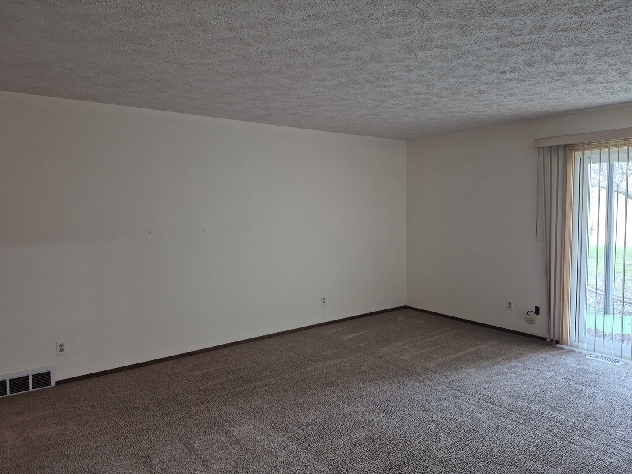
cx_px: 316
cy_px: 237
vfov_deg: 58.9
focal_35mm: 23
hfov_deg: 73.9
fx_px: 420
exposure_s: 1/40
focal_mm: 5.4
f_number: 1.8
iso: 320
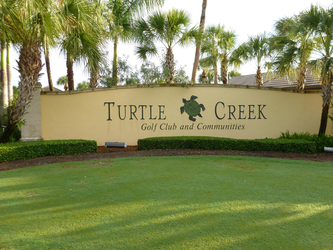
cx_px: 166
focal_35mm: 28
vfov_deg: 49.7
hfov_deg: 63.4
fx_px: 269
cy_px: 125
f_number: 3.3
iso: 100
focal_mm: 5
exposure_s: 1/160
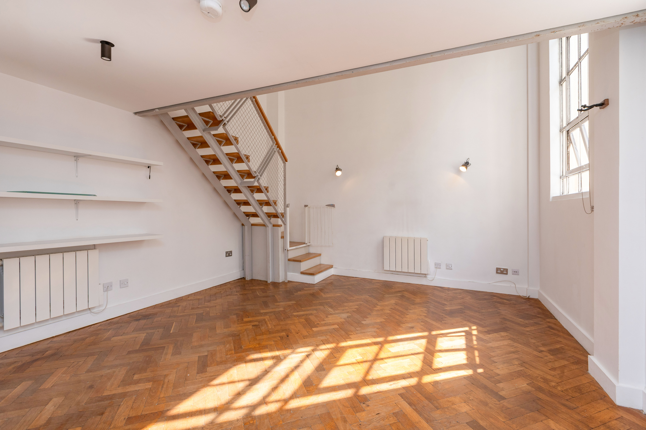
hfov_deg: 96.7
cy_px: 215
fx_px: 287
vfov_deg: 73.7
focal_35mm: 16
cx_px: 323
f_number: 8
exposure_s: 1/100
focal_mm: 16
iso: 320
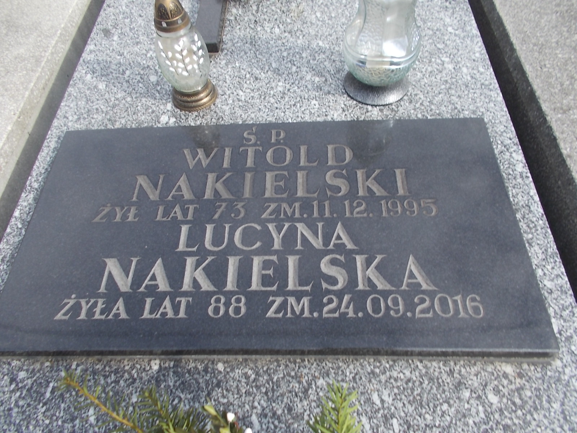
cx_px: 288
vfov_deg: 53.1
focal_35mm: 26
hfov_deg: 67.3
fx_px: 433
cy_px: 216
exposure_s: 1/80
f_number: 8
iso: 80
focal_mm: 4.6
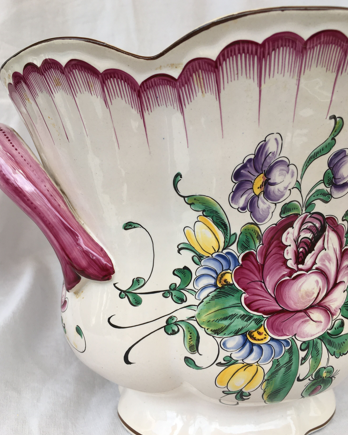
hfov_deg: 47.1
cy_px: 229
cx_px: 172
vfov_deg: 57.2
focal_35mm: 31
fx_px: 399
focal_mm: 4.15
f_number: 2.2
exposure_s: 1/674
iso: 25
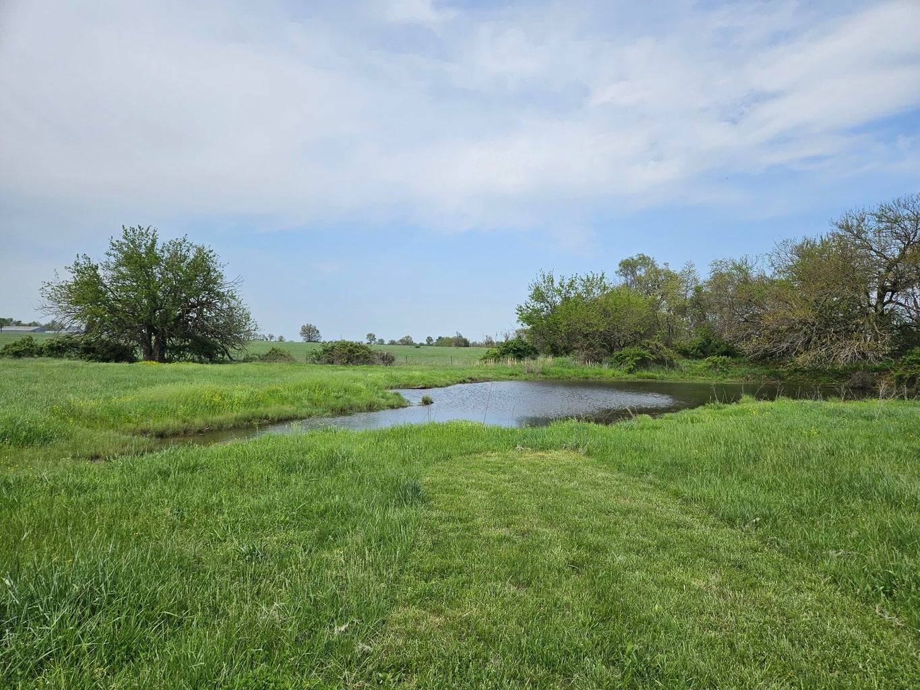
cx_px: 460
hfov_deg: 73.9
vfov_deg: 58.9
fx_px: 611
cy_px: 345
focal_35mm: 23
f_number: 1.8
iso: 25
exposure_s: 1/3502
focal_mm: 5.4
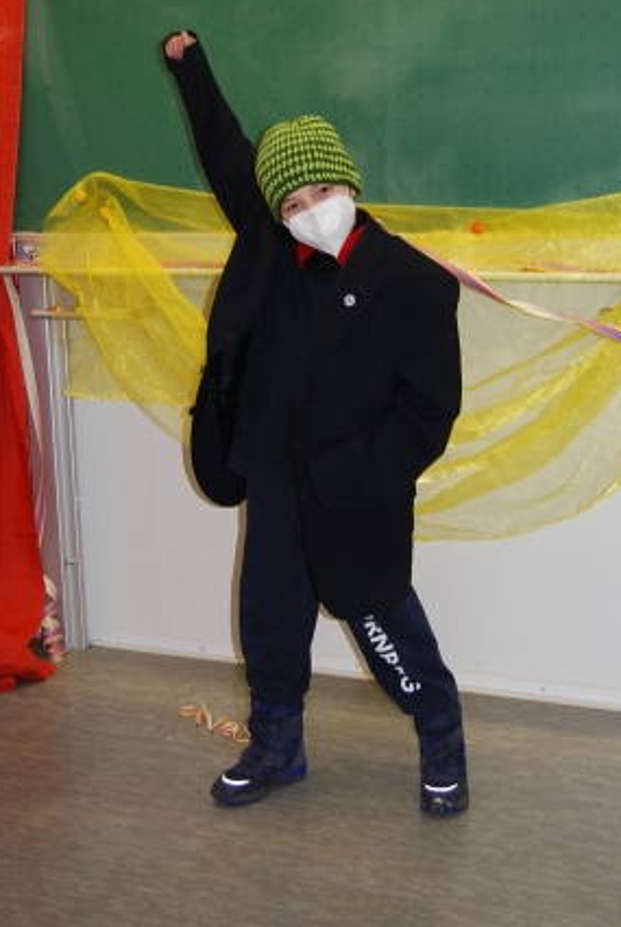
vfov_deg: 35.9
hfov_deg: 24.5
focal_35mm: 56
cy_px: 462
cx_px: 315
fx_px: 1431
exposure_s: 1/60
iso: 200
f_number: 4.8
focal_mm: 35
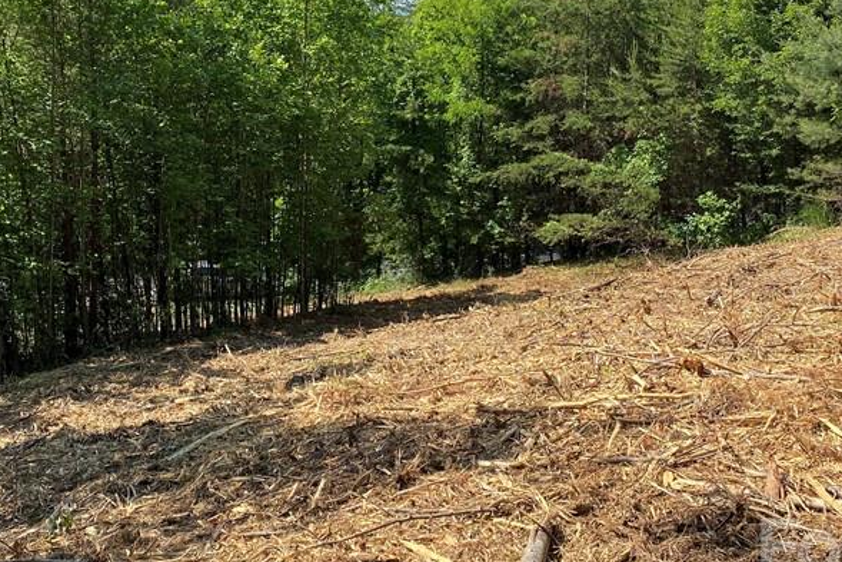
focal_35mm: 47
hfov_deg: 41.6
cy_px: 176
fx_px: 1099
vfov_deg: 28.4
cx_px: 316
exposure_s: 1/1754
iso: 32
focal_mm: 4.25
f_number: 1.8
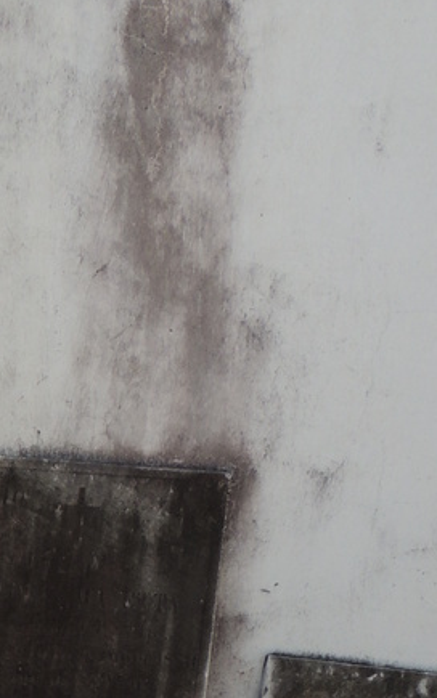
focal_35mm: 103
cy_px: 993
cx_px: -218
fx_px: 1962
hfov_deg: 12.1
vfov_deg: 18.3
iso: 100
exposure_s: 1/640
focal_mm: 5.8
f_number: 3.2
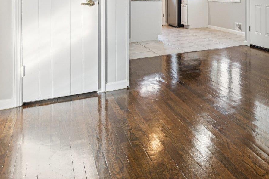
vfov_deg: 31.6
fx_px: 291
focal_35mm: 39
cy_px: 0
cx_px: 267
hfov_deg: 42.9
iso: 250
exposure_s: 1/25
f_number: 8
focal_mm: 17
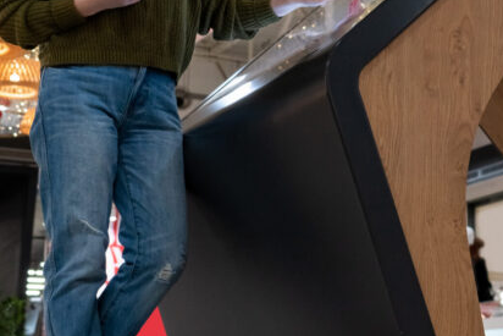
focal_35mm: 82
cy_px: 141
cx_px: 479
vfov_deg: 16.7
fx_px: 1146
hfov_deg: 23.9
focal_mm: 33
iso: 1000
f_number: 4.5
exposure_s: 1/160
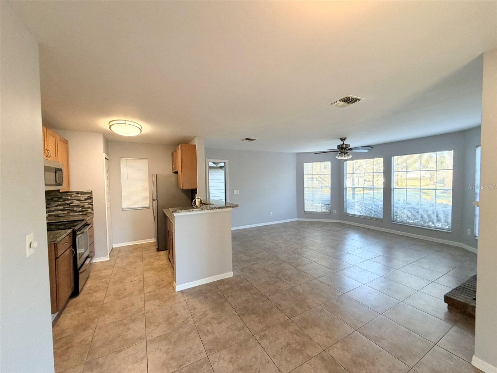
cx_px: 248
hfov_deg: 102.1
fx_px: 201
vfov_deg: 85.7
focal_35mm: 14
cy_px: 186
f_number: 2.2
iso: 160
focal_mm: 2.22
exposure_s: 1/60
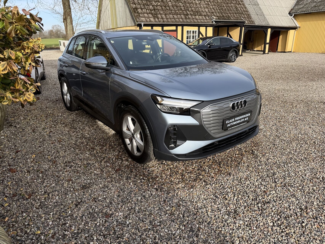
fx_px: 225
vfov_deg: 56.8
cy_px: 122
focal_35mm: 24
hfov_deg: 71.6
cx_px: 162
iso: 80
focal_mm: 6.76
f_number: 1.78
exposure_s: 1/2169
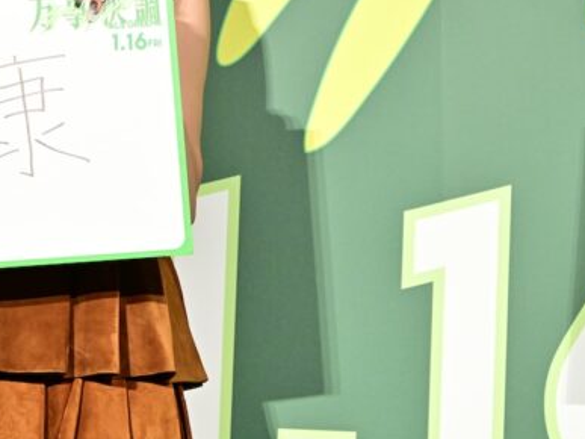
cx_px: 57
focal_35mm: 252
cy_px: 50
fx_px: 4257
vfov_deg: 5.9
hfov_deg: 7.8
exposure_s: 1/200
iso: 4000
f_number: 6.3
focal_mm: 130
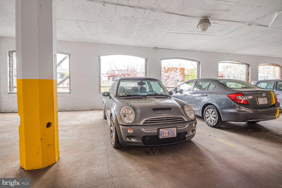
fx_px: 149
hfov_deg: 86.9
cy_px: 94
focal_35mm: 19
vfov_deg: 64.6
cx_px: 141
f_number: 8
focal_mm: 19
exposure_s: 1/2.5
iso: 400
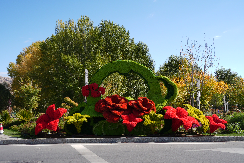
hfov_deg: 53.1
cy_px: 82
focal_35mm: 36
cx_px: 122
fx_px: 244
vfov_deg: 36.9
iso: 64
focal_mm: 36
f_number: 10
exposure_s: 1/60
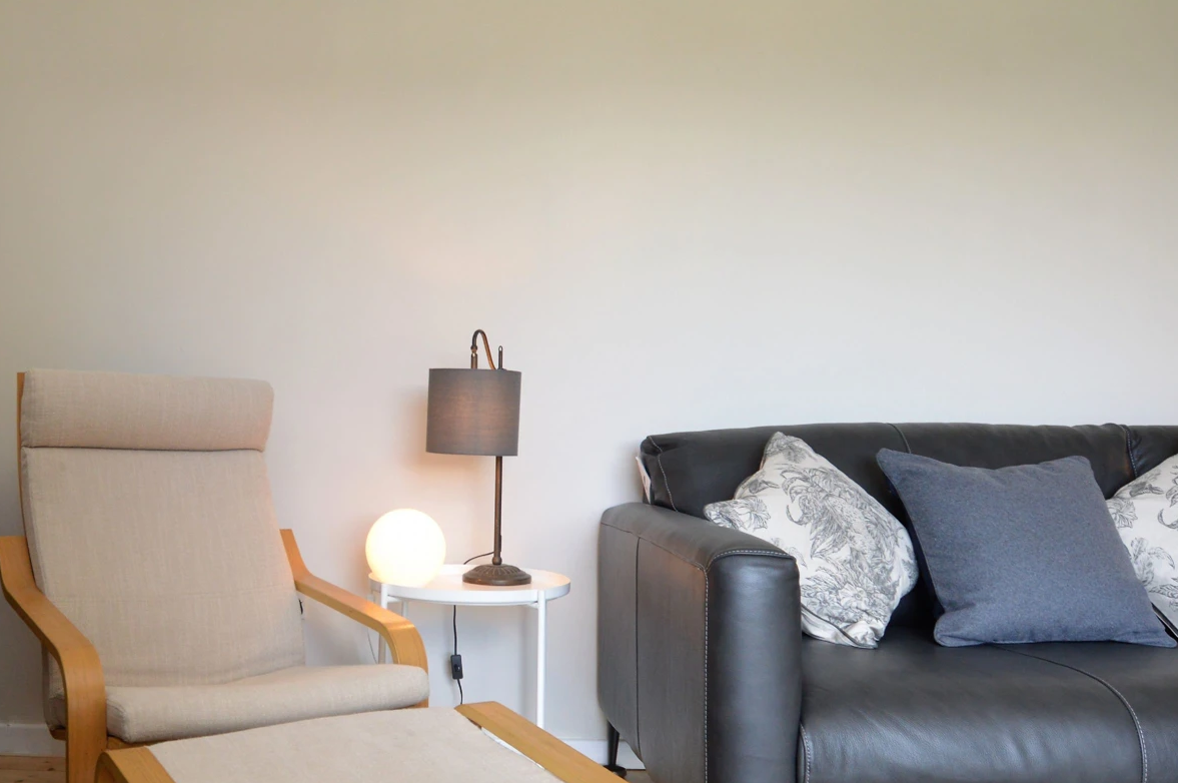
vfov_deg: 40.9
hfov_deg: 57.1
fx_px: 1040
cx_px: 349
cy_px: 502
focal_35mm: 32
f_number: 5
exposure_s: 1/100
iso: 400
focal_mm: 13
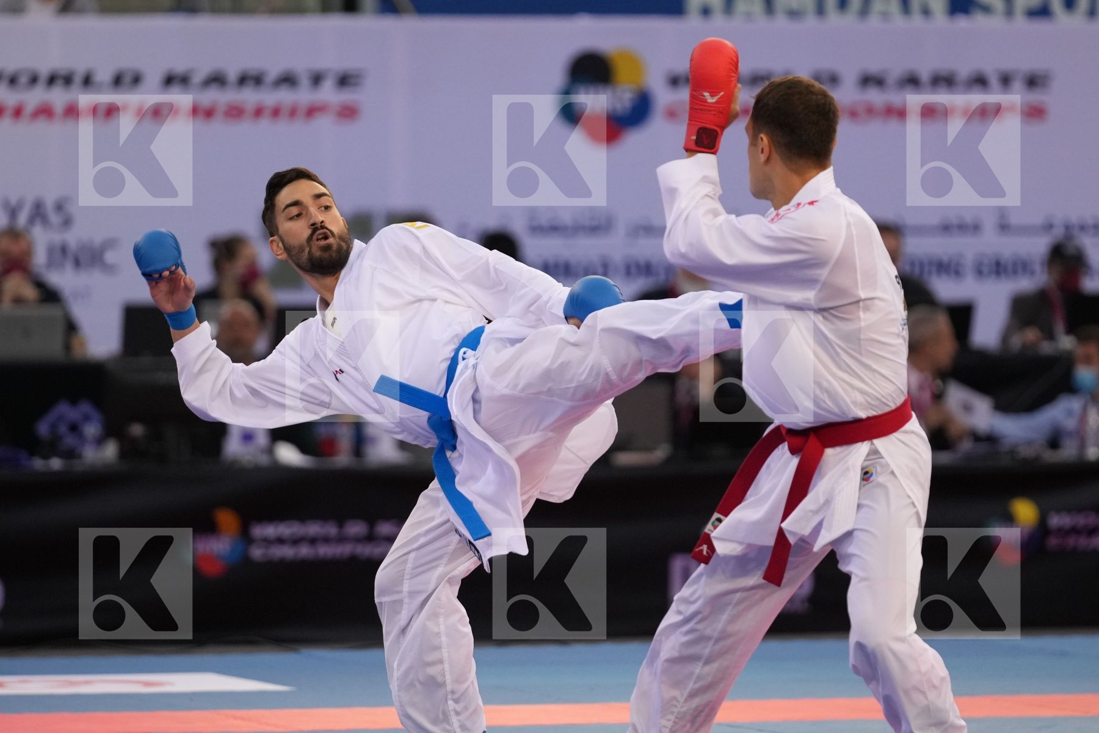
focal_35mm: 300
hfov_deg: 6.9
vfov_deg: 4.6
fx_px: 9158
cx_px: 550
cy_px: 366
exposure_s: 1/1000
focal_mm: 200
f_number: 2.8
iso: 2000
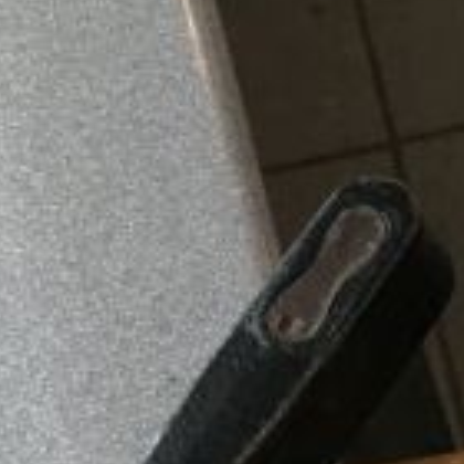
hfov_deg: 10.7
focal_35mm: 146
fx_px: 2214
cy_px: 358
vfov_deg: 11.9
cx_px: 1008
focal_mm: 4.15
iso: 50
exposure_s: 1/33
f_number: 2.2
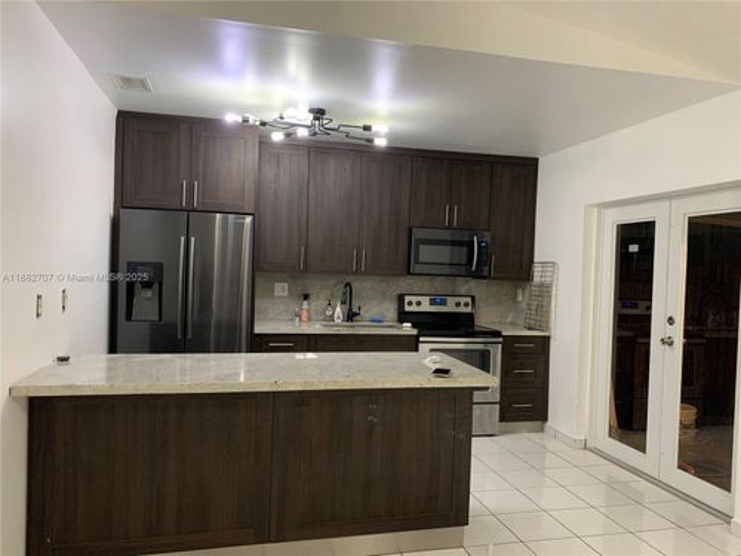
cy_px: 278
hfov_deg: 67.3
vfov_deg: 53.1
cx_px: 370
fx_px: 557
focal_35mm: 26
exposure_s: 1/60
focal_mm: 4.25
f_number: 1.8
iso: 320
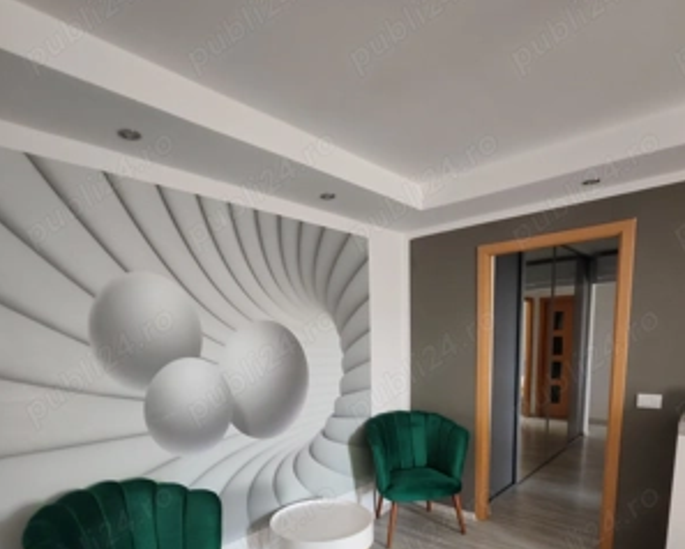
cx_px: 341
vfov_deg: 62.3
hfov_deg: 77.6
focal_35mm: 21
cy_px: 404
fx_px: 426
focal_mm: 1.96
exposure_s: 1/17
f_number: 2.2
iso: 400
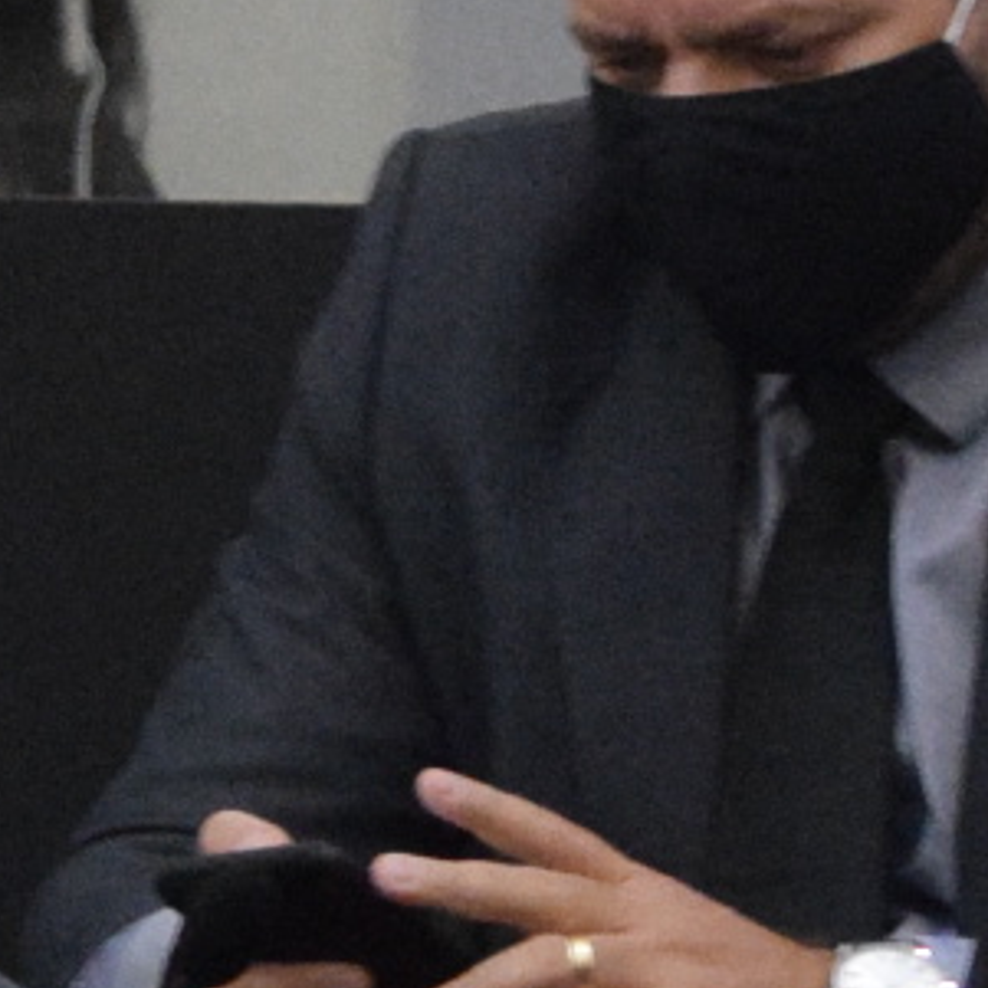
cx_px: 502
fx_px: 28642
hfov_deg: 2.0
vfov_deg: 2.0
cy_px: 302
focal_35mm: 887
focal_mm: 70
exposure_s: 1/125
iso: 3600
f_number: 4.5
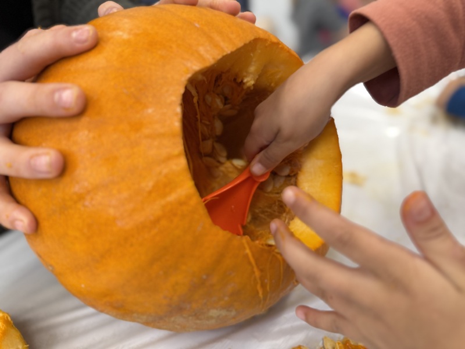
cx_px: 232
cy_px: 174
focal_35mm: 24
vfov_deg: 56.8
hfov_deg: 71.6
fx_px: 322
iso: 160
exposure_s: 1/60
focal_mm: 6.76
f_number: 1.78
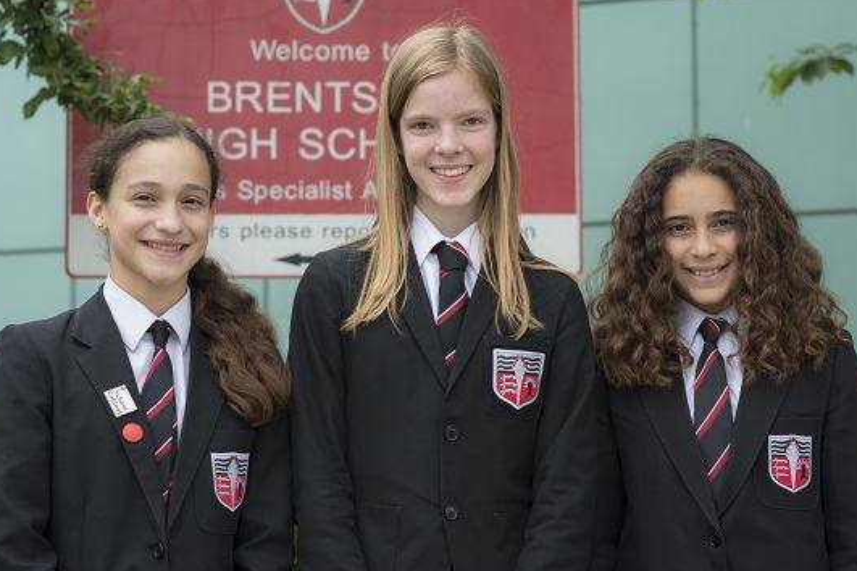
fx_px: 2285
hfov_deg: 21.2
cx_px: 436
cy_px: 265
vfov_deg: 14.2
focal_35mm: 96
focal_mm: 85
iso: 400
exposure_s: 1/400
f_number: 5.6
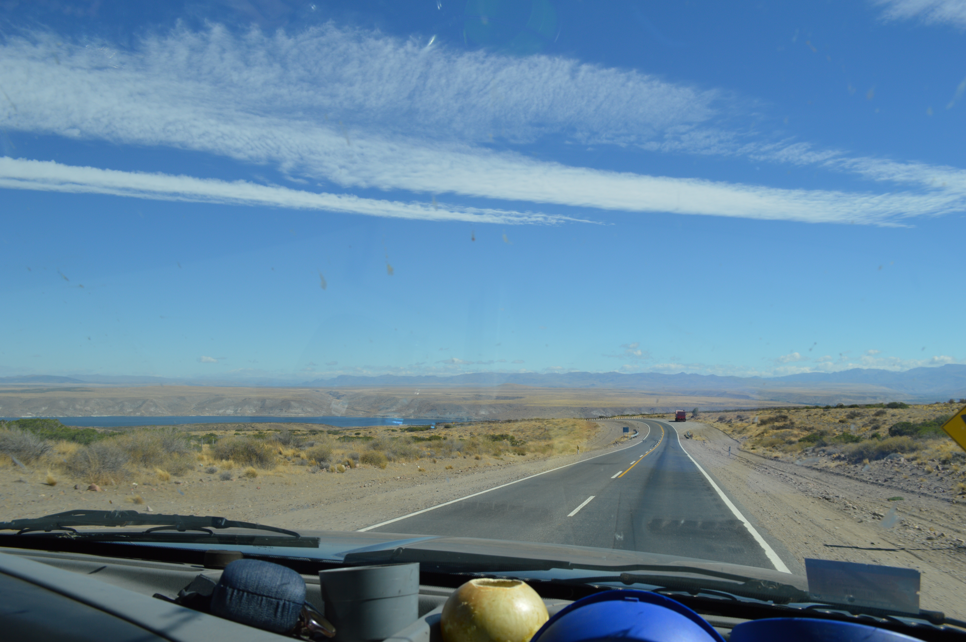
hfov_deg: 67.4
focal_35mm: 27
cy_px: 321
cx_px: 483
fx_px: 724
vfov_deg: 47.8
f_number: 9
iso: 100
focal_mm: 18
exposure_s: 1/320
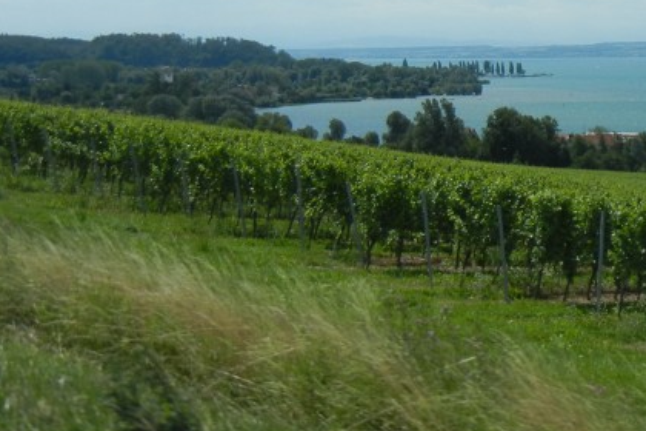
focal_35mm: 76
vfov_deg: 17.8
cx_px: 735
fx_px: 1364
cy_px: 79
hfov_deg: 24.6
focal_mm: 5.4
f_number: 7
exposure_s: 1/676
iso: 160
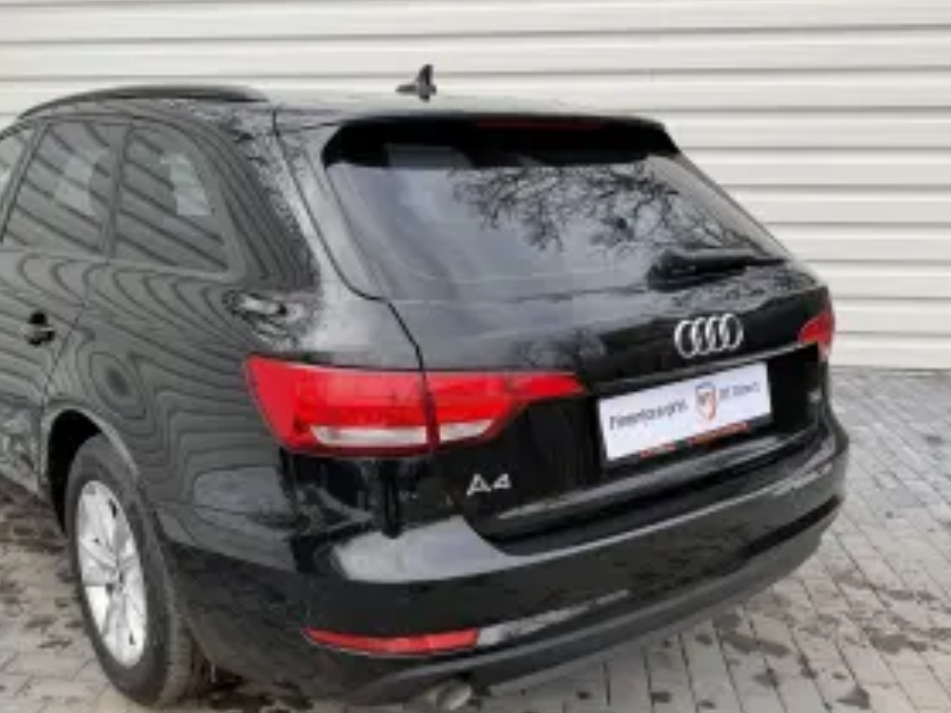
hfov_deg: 57.6
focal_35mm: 31
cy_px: 420
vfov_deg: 45.2
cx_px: 354
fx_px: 851
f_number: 1.78
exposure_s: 1/728
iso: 80
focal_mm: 6.76
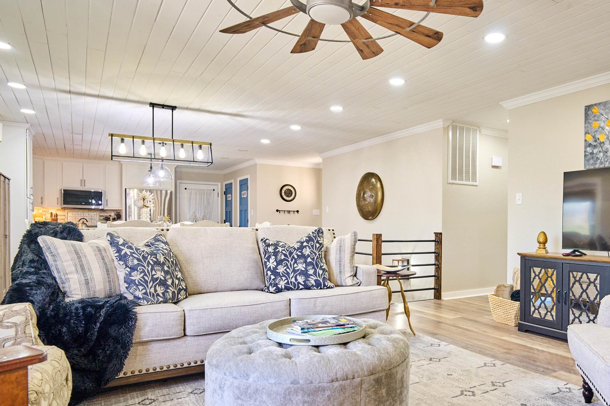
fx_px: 424
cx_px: 393
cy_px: 234
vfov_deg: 51.1
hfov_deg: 70.0
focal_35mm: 25
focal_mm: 16
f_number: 3.5
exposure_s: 1/500
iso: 1600
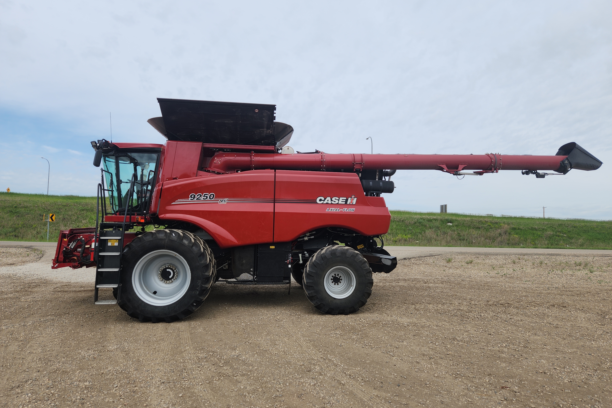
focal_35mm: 24
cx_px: 305
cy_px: 217
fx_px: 408
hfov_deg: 73.7
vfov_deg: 53.1
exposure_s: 1/2005
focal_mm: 5.4
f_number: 1.8
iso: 20
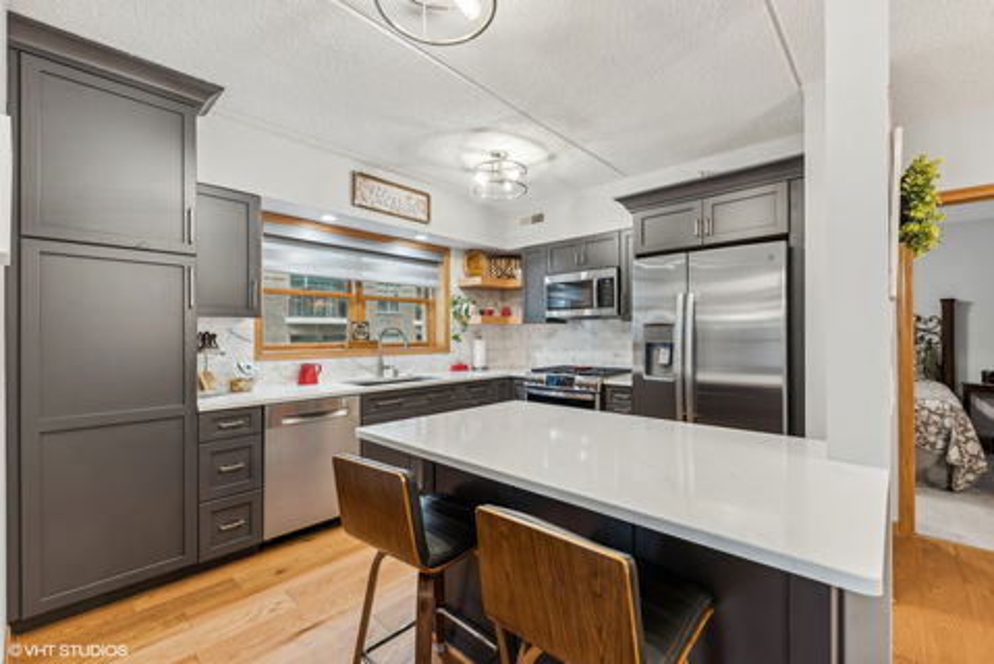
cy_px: 332
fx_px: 414
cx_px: 497
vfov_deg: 77.4
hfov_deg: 100.4
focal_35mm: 15
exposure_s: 1/3.33
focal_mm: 15
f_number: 9
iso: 200
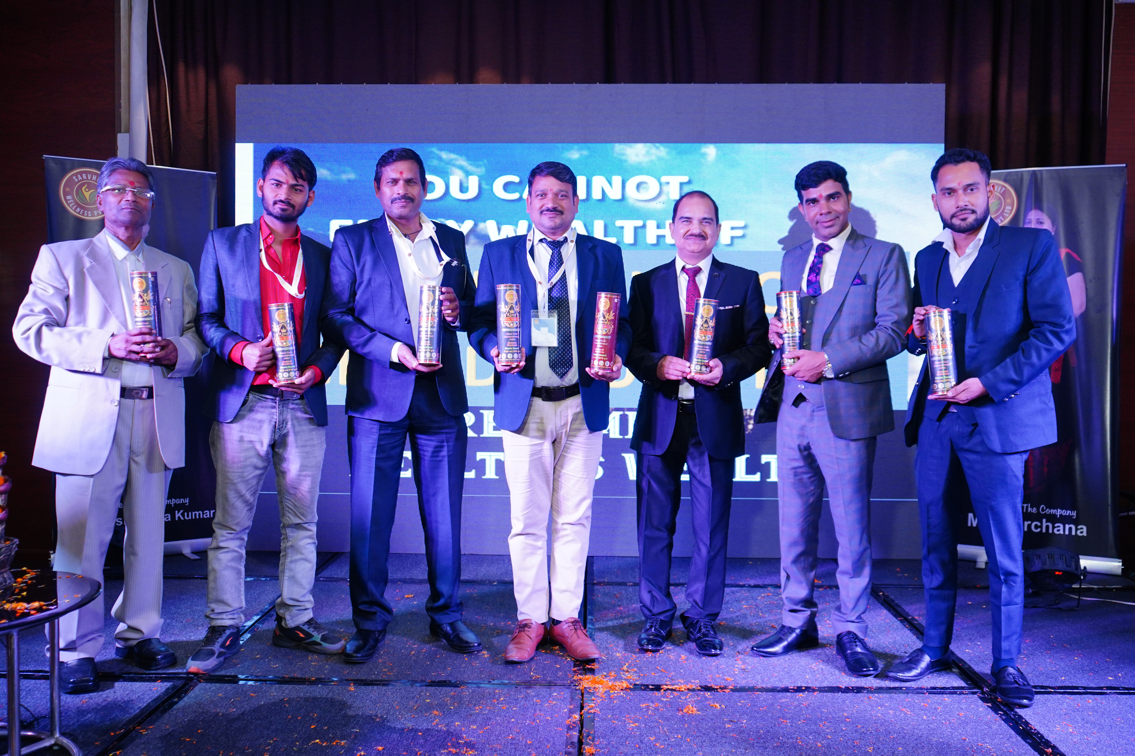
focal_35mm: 29
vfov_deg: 45.0
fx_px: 914
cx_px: 568
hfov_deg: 63.7
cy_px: 378
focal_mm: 29
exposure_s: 1/160
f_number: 4
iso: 1250
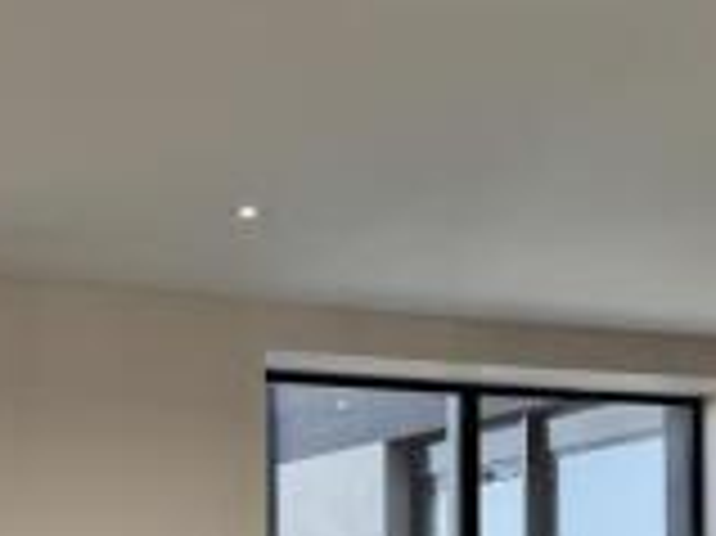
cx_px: 101
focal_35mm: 88
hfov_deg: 21.9
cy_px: 687
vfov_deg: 15.9
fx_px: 1819
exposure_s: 1/315
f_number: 1.78
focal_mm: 6.76
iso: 80
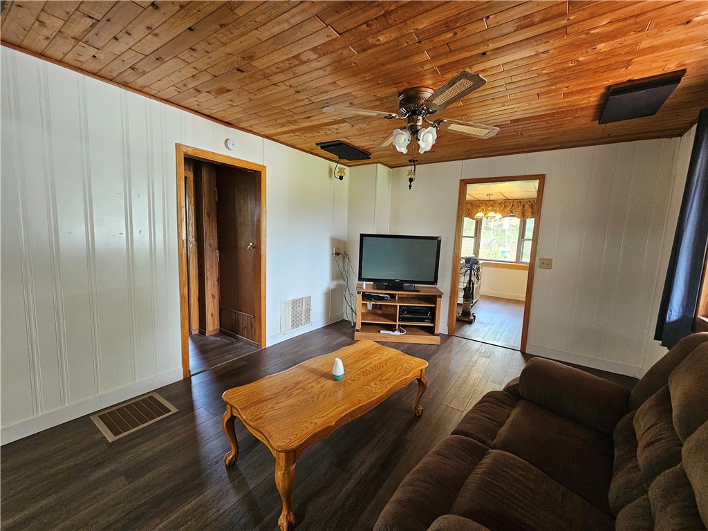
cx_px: 354
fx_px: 266
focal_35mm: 13
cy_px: 266
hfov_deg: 106.2
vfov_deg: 89.9
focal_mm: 2.2
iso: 250
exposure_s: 1/60
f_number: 2.2
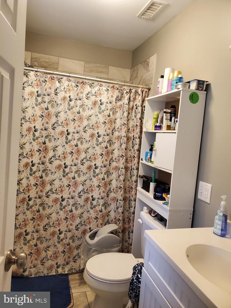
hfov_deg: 53.1
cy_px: 154
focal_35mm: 26
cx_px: 116
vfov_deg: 67.3
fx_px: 231
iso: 320
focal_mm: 4.3
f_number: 2.4
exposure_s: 1/40
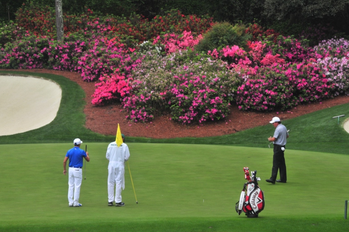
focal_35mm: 234
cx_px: 174
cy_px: 116
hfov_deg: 8.8
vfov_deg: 5.9
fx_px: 2262
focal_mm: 155
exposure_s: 1/30
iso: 400
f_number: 22
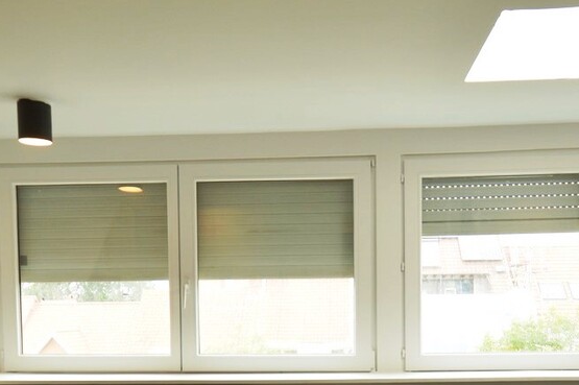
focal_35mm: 40
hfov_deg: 48.1
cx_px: 332
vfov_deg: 31.8
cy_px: 335
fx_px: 646
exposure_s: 1/80
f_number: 4.5
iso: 400
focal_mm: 11
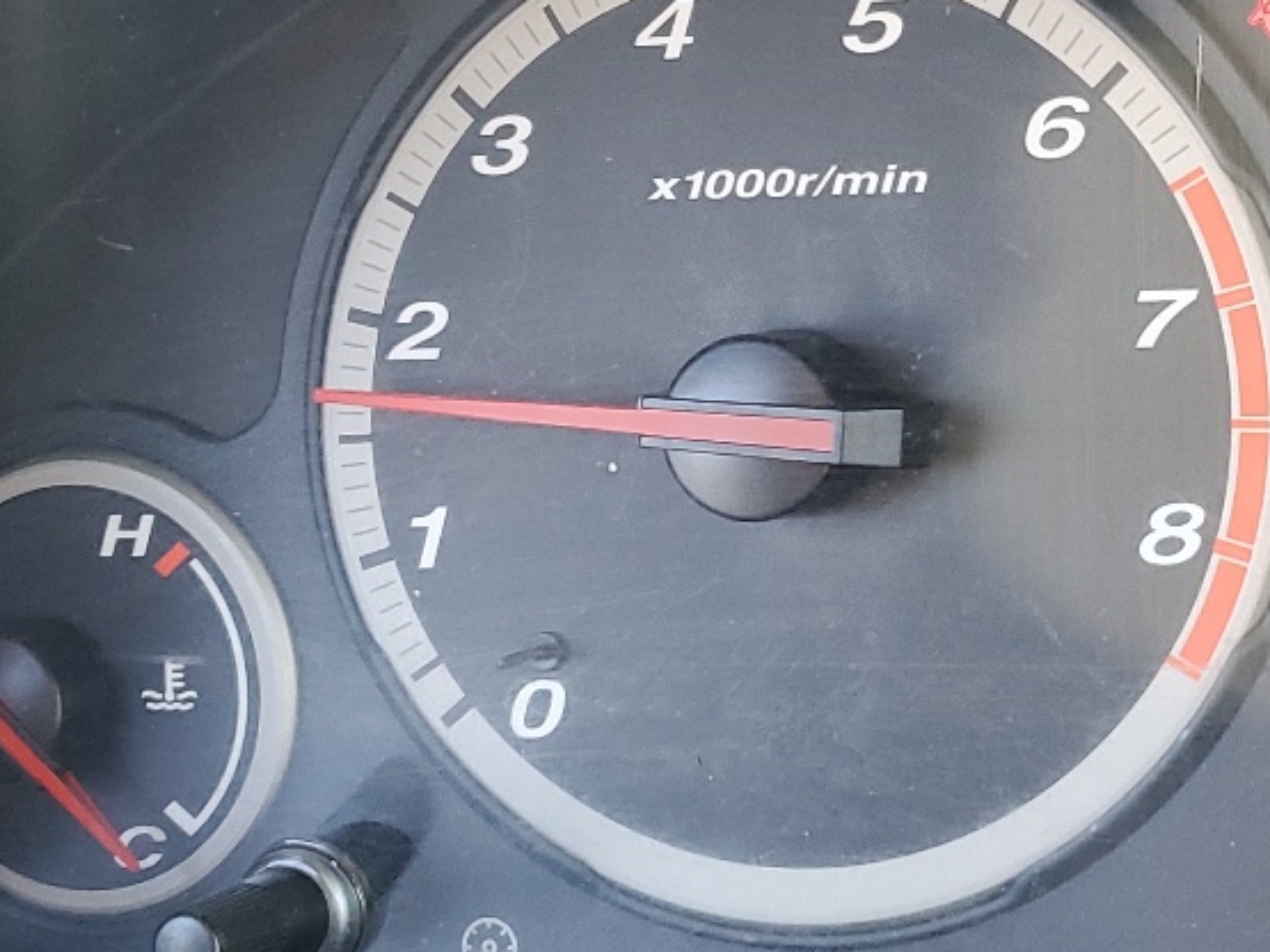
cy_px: 378
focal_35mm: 75
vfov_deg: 19.6
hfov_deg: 24.6
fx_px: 2751
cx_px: 1323
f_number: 1.5
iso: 80
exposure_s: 1/60.2
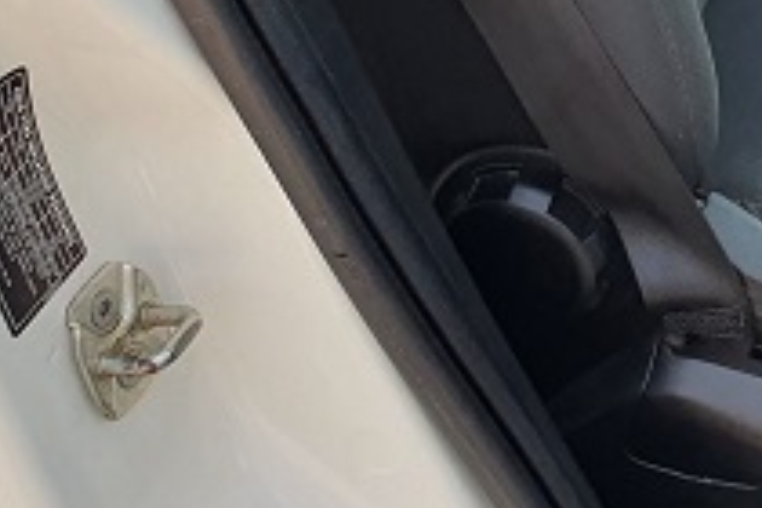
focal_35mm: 103
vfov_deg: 12.0
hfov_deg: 18.0
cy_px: -479
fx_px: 2180
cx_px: 1089
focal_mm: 4.32
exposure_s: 1/170
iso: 50
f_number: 2.4
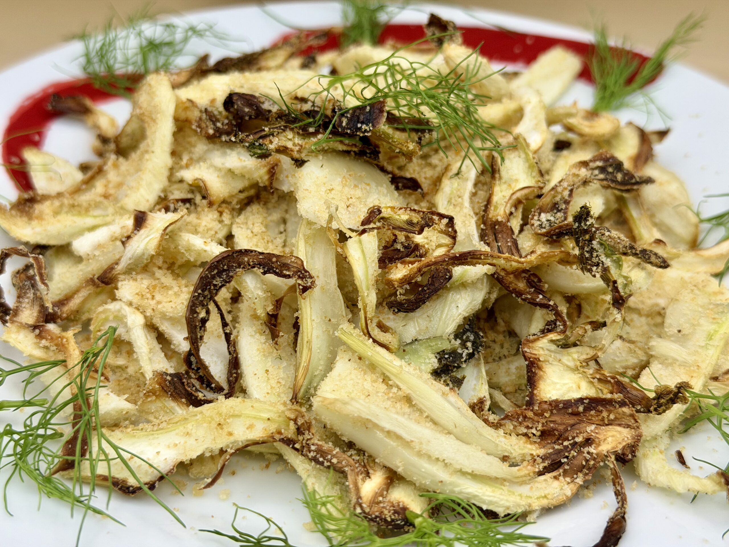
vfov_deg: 30.3
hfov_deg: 39.7
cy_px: 274
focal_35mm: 48
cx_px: 364
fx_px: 1011
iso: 64
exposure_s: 1/951
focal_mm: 6.76
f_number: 1.78
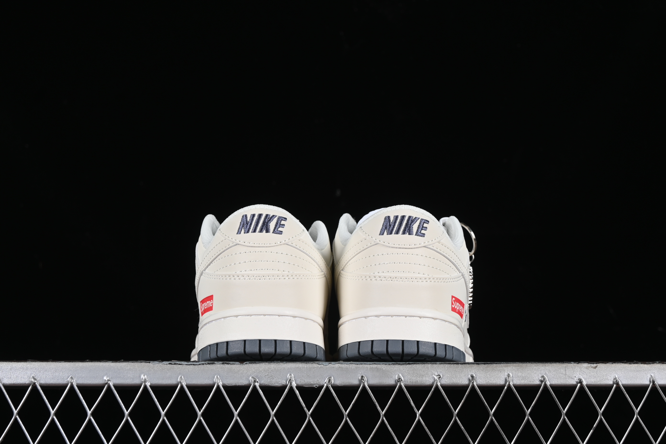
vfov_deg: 18.2
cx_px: 333
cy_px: 222
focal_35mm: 75
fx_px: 1387
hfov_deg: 27.0
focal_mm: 50
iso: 160
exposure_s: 1/80
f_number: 8
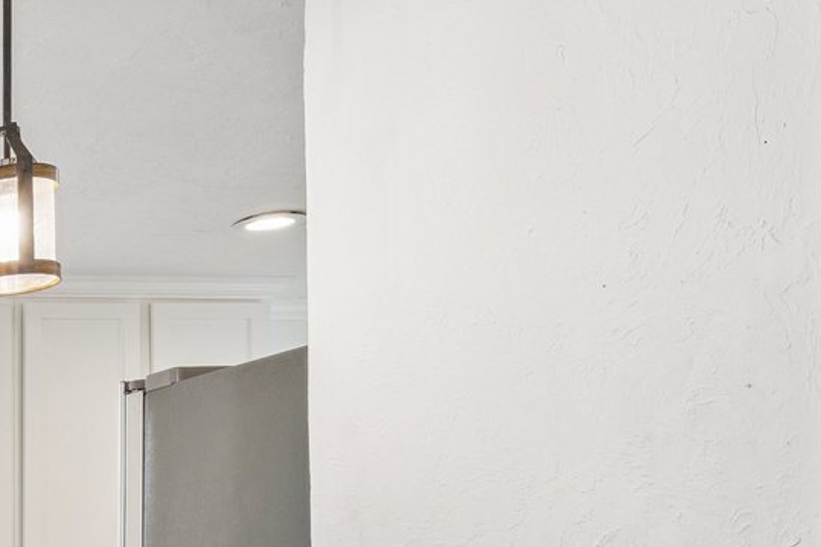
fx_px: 1317
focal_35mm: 58
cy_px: 612
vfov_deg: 22.1
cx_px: -588
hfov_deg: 22.9
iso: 200
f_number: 10
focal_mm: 15.2
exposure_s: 1/25
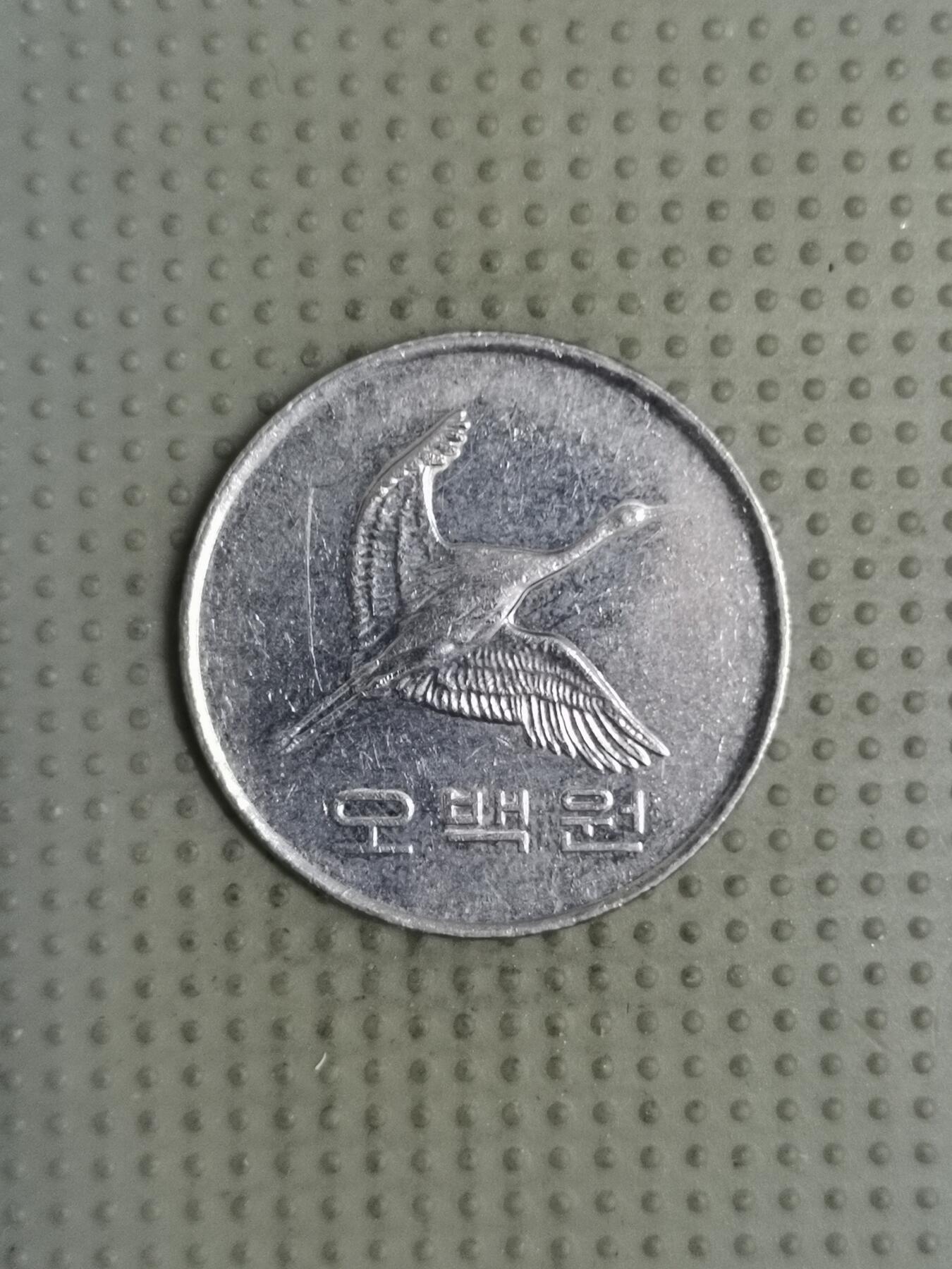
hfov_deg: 28.0
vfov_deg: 36.8
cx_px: 476
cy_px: 634
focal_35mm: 52
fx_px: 1907
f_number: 1.8
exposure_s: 1/25.7
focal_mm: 4.75
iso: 500
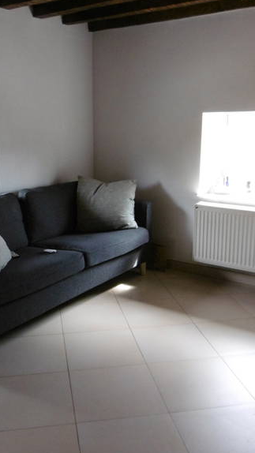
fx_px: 433
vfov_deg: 55.3
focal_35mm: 36
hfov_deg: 32.8
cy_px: 223
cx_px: 106
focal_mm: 4.3
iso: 200
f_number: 3.1
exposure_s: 1/60
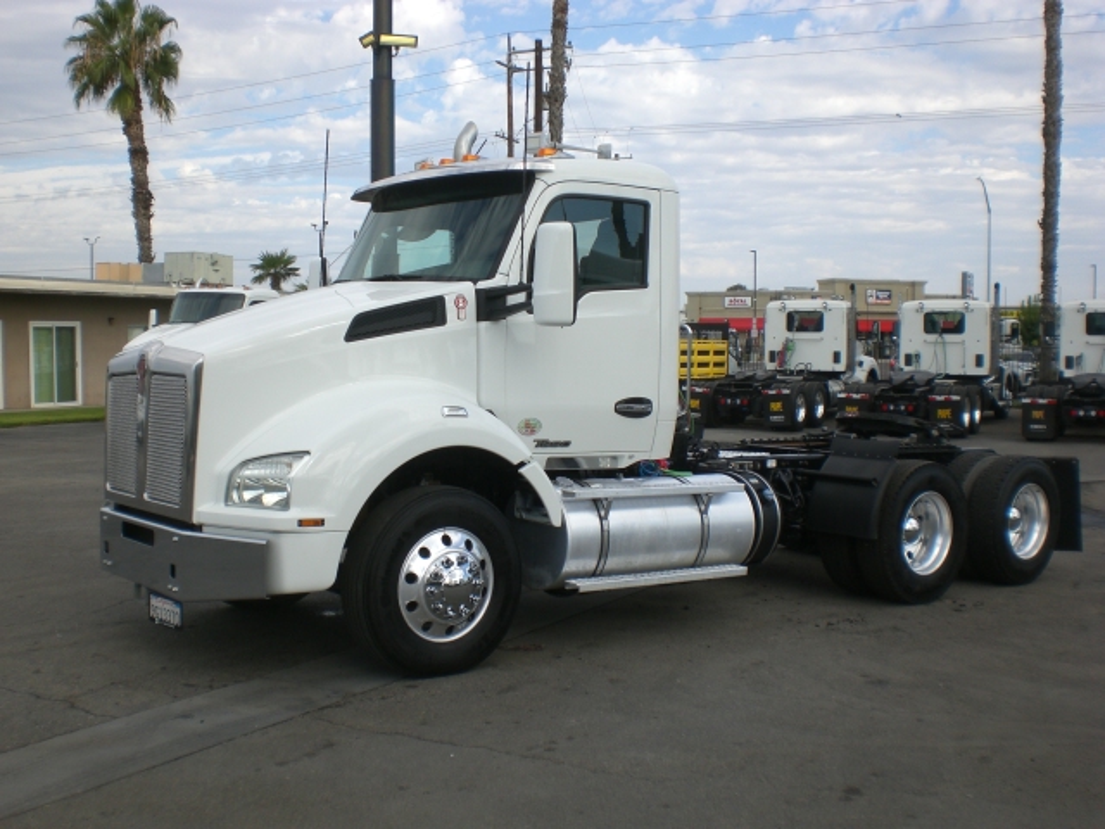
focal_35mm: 38
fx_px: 1213
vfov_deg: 37.7
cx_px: 552
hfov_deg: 49.0
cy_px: 414
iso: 50
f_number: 4.4
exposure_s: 1/320
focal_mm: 6.3
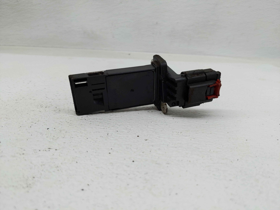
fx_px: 202
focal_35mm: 25
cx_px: 140
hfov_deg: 69.4
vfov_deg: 54.9
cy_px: 105
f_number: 1.73
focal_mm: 4.38
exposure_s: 1/120
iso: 72
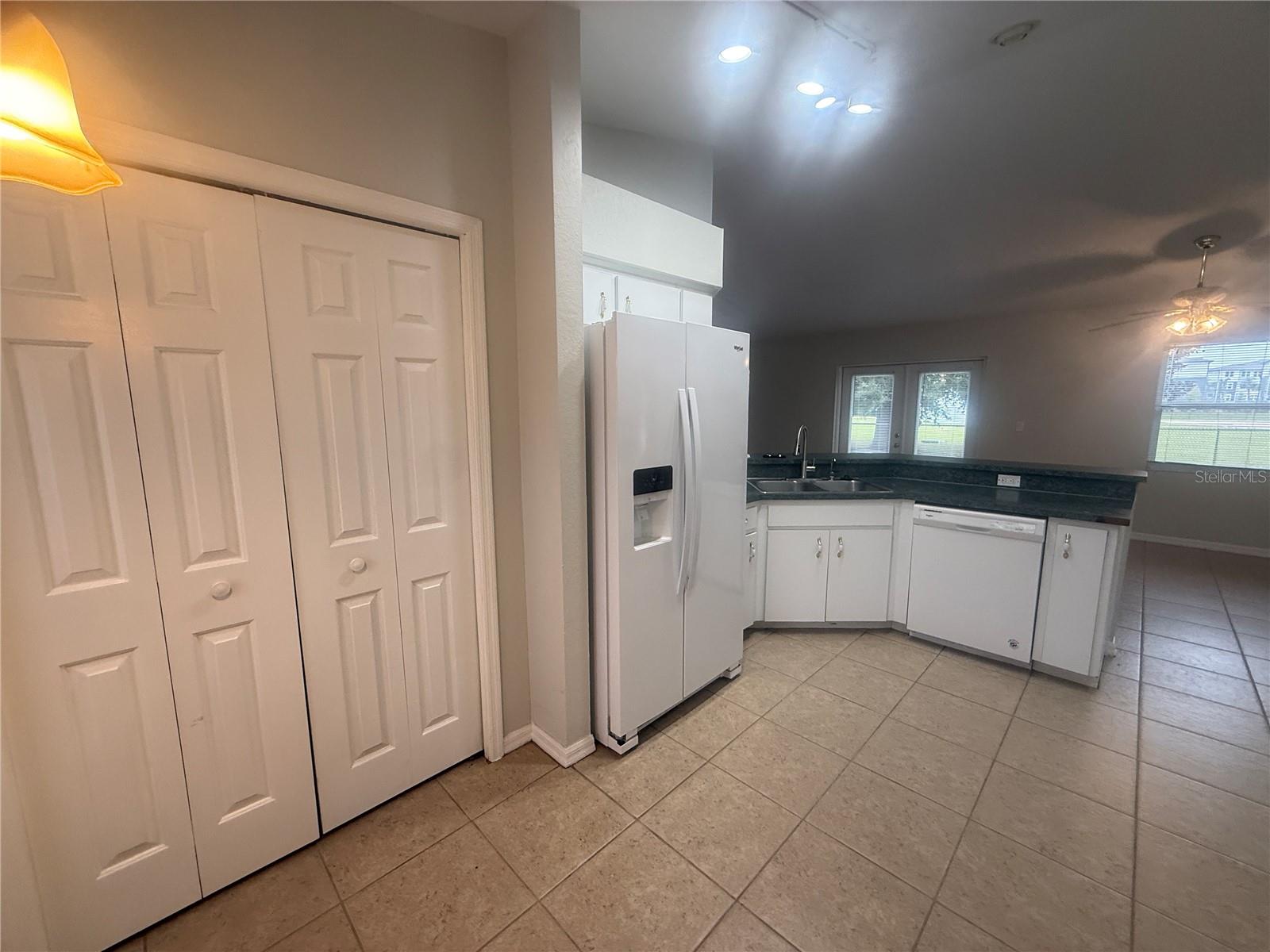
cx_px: 635
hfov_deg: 102.1
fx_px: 514
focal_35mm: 14
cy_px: 476
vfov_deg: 85.7
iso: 160
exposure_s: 1/60
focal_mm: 2.22
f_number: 2.2
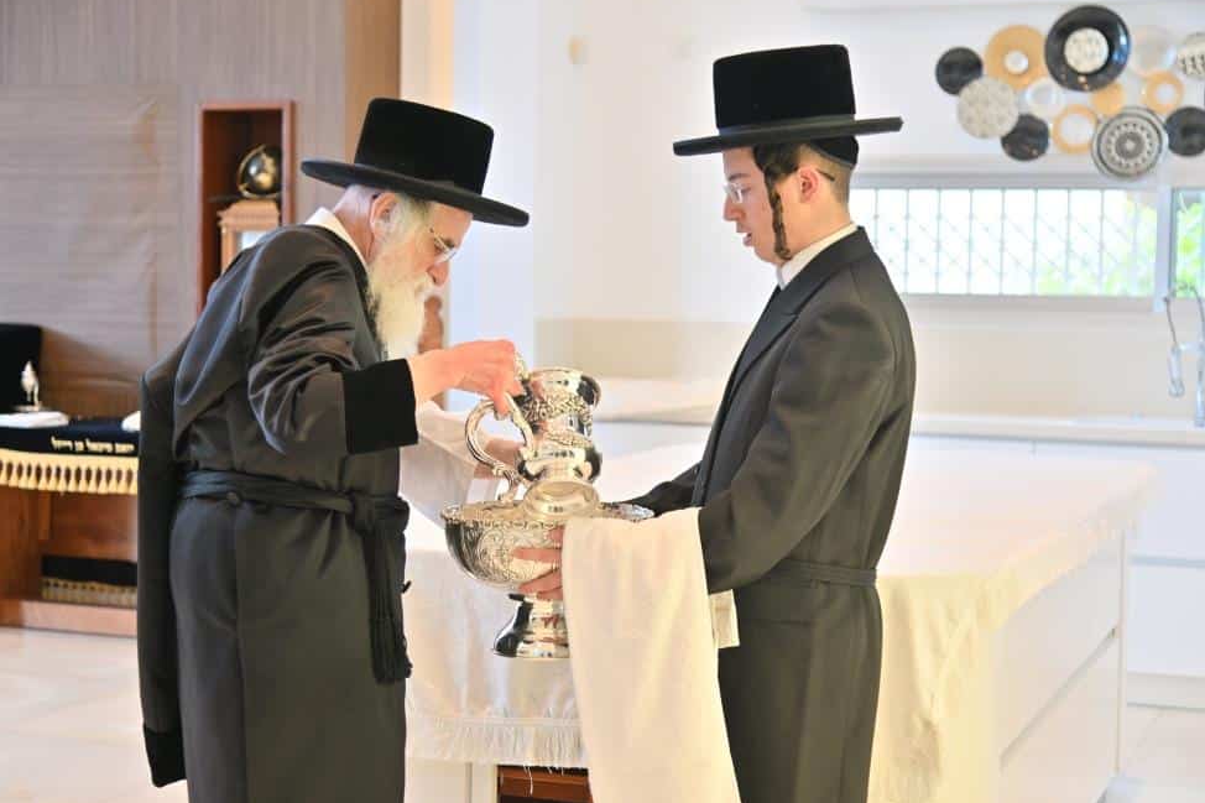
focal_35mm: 61
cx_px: 593
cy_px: 388
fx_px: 2041
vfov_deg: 22.3
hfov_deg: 32.9
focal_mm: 58
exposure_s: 1/160
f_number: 4
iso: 640
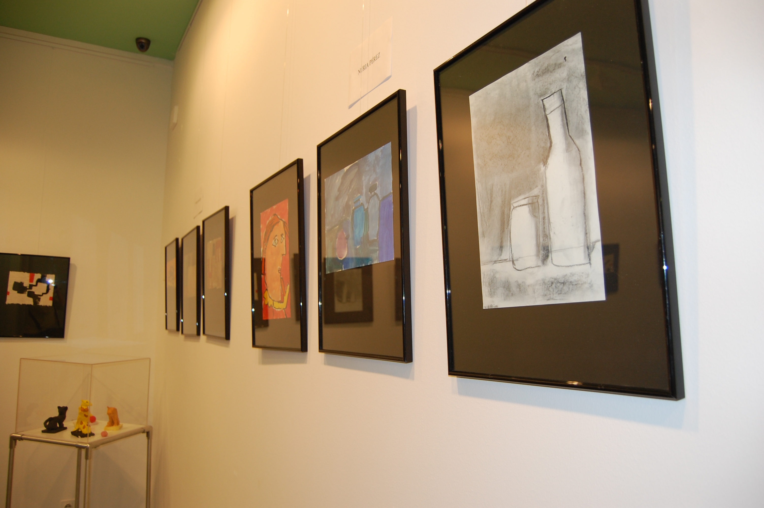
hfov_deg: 67.4
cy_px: 254
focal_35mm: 27
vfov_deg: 47.8
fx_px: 572
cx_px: 382
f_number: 3.5
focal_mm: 18
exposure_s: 1/60
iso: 400
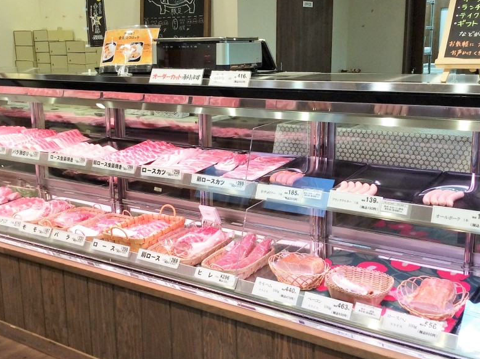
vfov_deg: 32.8
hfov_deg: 42.9
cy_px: 165
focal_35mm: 44
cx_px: 208
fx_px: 610
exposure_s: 1/60
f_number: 2.4
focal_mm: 3.3
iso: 50
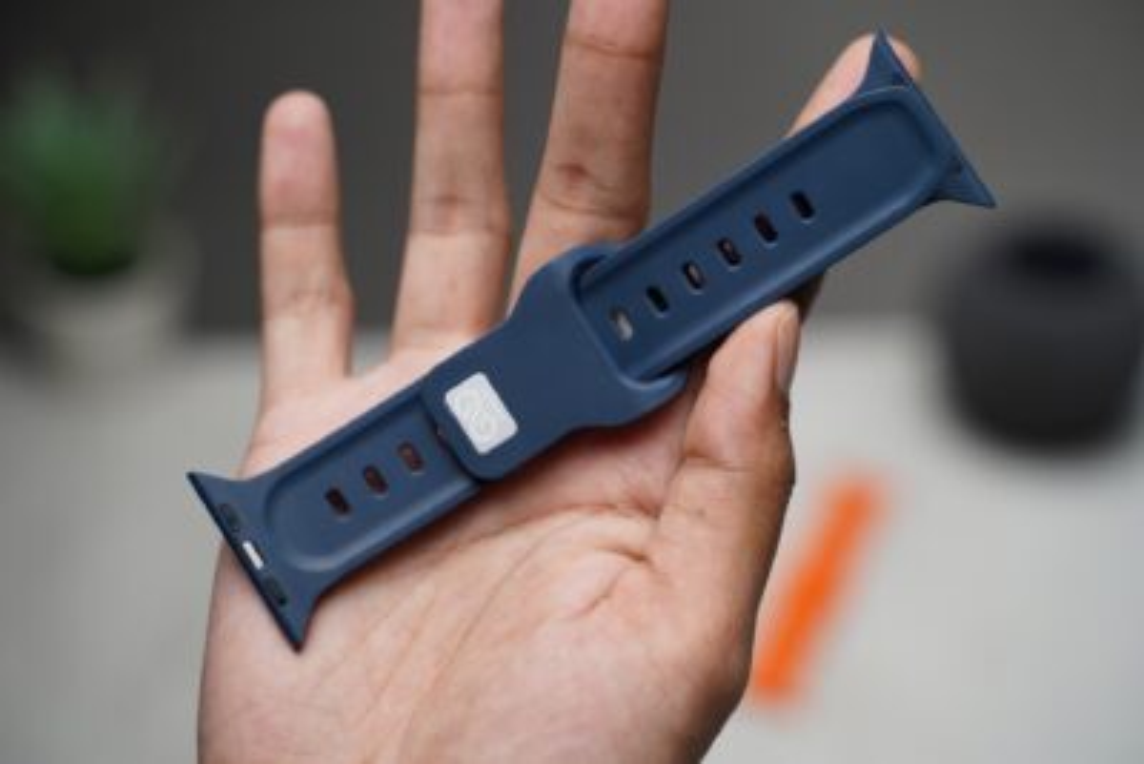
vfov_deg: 21.3
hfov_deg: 31.4
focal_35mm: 64
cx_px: 572
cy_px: 382
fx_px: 2034
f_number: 4
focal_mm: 64
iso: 800
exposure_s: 1/80
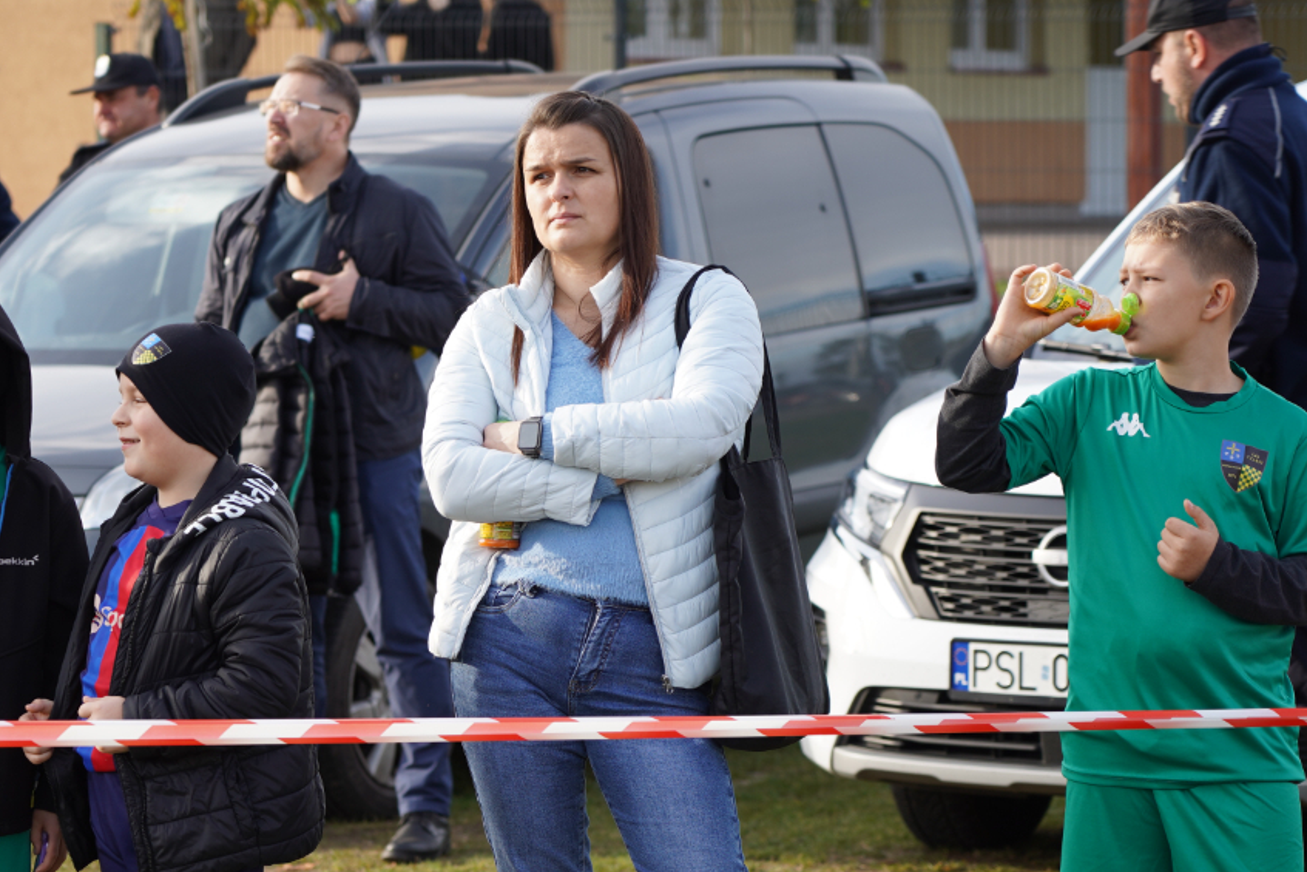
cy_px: 644
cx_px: 444
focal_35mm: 155
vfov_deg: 8.8
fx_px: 5628
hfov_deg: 13.2
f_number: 4
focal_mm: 101
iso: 100
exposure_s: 1/200
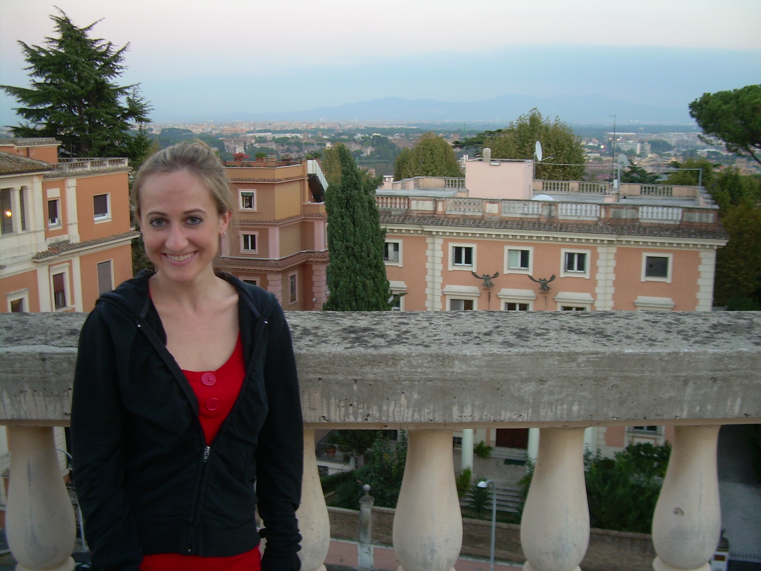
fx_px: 835
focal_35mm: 38
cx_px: 380
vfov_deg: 37.7
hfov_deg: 49.0
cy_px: 286
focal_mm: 6.3
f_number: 2.8
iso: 50
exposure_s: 1/11.3
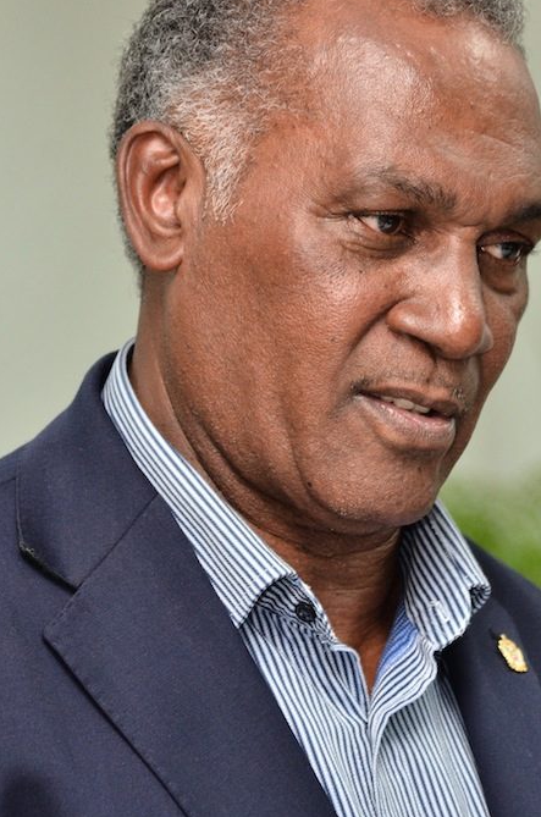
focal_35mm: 310
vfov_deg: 6.7
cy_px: 324
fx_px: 7015
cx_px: 292
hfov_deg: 4.4
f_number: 6.3
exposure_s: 1/80
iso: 1000
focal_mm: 135
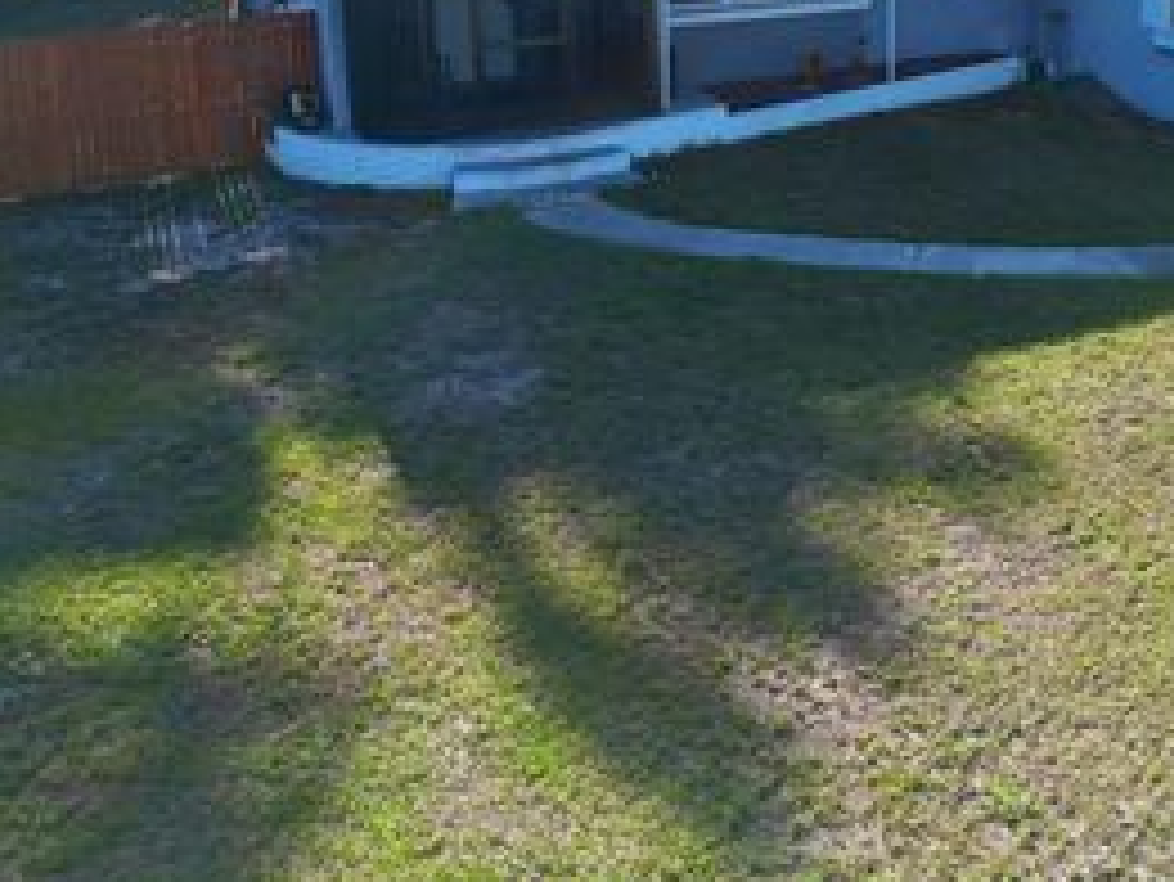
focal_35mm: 46
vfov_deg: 30.0
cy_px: 61
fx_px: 1561
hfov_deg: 39.9
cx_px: 904
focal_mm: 6.72
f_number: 1.7
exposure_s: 1/2000
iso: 160
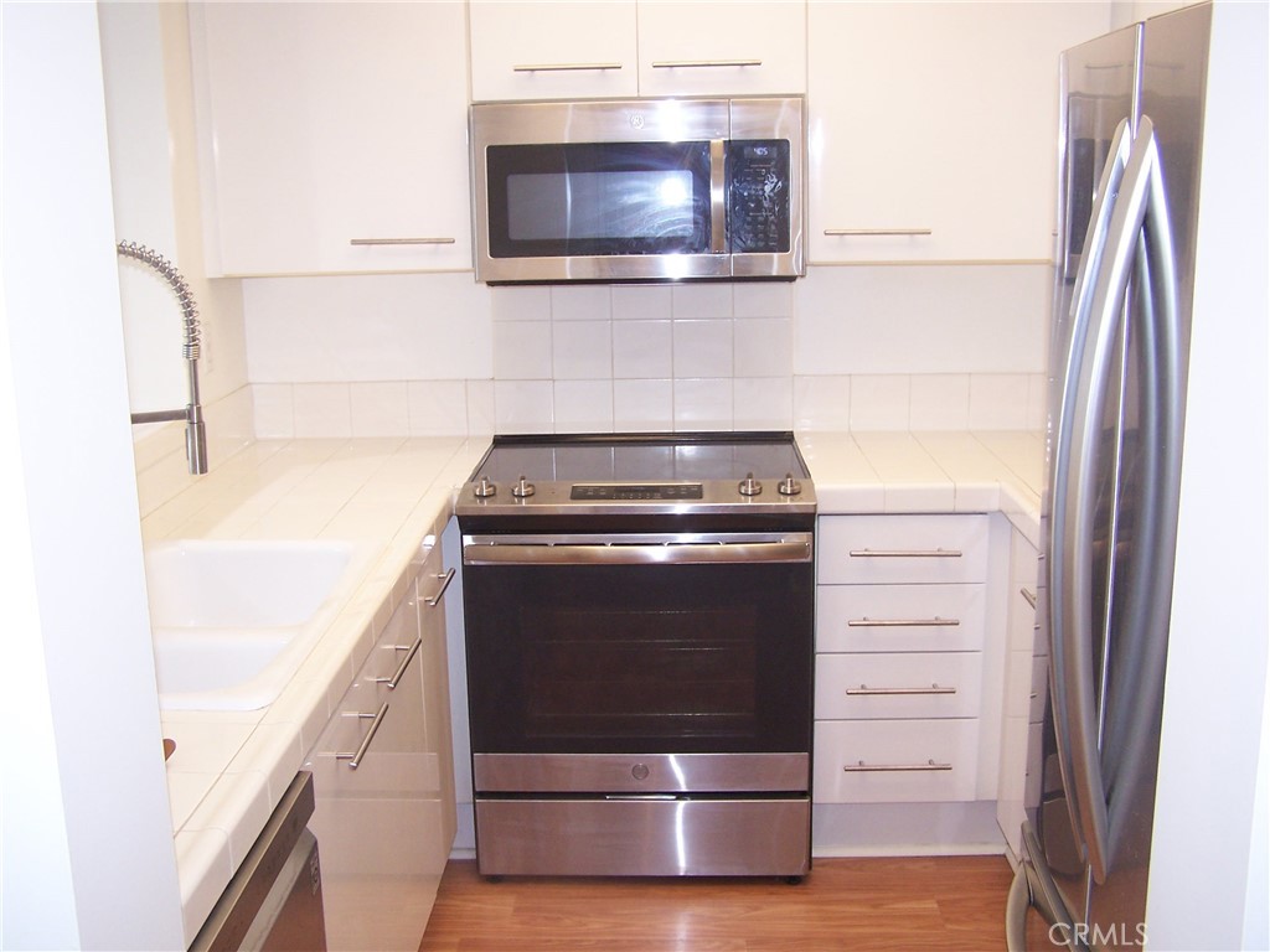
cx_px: 635
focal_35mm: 38
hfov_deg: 49.0
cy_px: 476
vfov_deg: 37.7
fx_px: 1394
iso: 140
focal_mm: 6.3
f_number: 2.8
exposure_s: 1/60
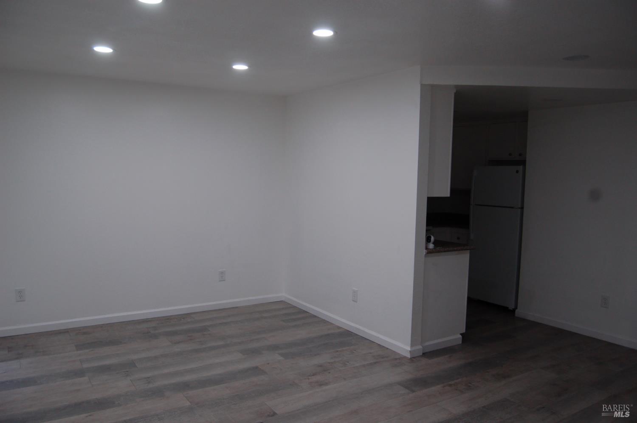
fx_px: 477
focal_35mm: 27
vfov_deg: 47.8
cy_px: 212
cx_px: 318
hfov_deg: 67.4
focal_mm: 18
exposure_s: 1/80
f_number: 4.5
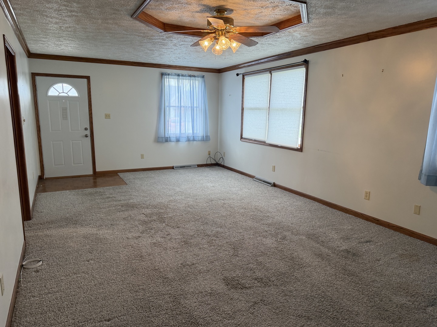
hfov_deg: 71.6
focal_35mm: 24
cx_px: 218
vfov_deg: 56.8
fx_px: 303
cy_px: 164
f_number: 1.78
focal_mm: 6.76
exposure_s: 1/151
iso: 200
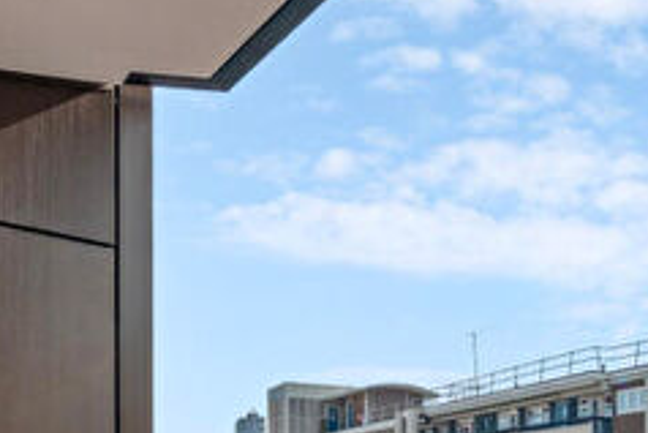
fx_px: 846
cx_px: 490
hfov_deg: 40.6
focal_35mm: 47
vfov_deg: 25.9
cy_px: 508
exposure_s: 1/800
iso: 1000
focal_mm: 16
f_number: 11
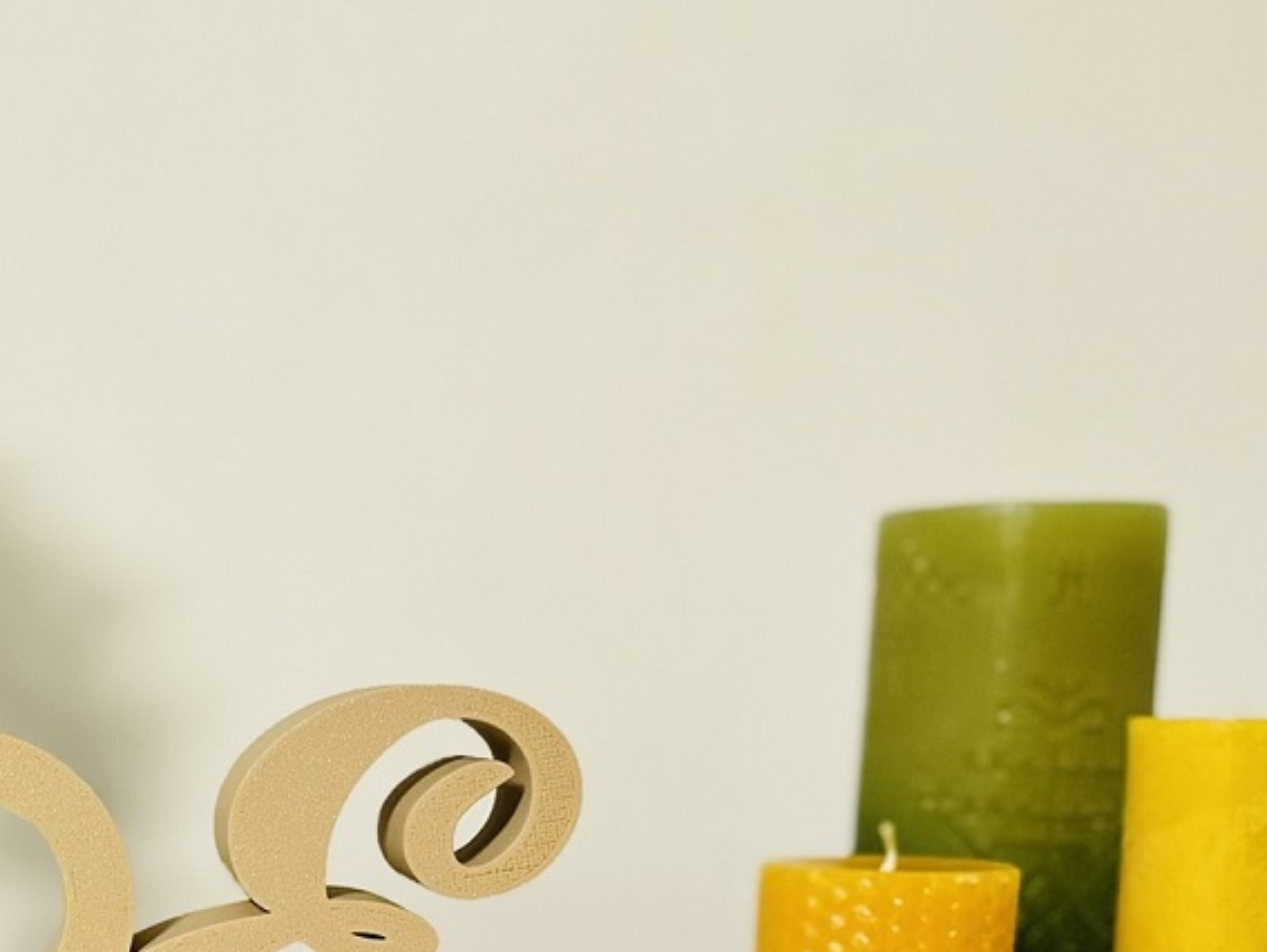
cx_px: -93
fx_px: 1904
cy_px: 963
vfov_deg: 26.5
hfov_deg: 32.7
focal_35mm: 52
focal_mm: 6.86
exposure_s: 1/60
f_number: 1.78
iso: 640
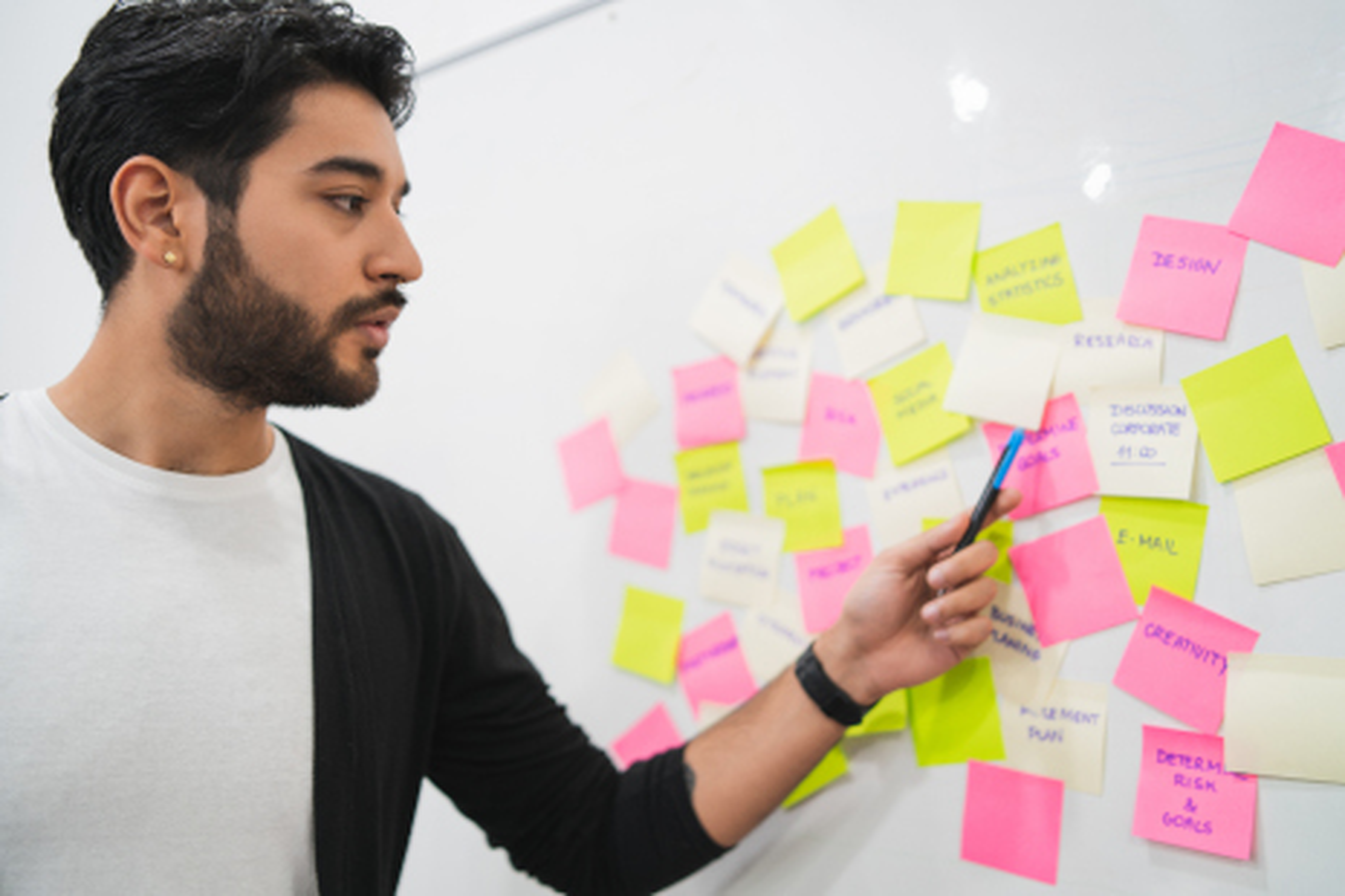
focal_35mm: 35
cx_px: 672
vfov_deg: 37.9
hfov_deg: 54.4
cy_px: 448
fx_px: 1308
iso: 100
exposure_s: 1/80
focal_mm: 35
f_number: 1.7
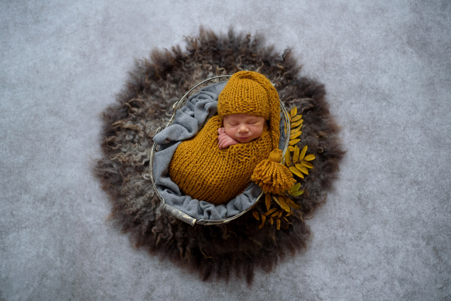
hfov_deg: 39.6
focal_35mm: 50
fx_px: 627
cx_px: 226
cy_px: 150
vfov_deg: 27.0
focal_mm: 50
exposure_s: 1/200
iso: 1000
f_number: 2.5
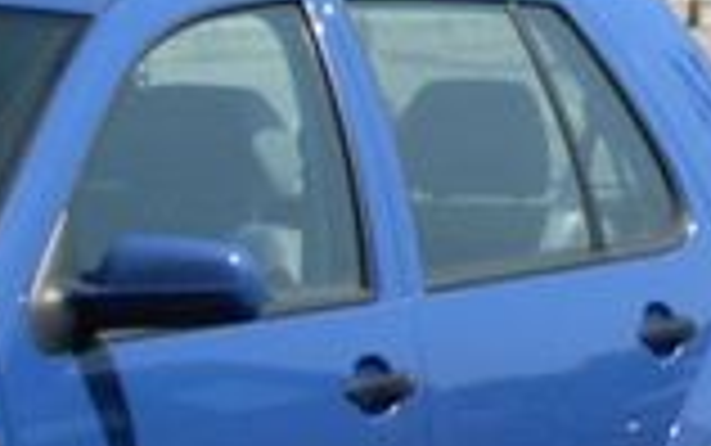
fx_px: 7601
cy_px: -347
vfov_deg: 3.3
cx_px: 864
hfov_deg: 5.3
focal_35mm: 392
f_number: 4.9
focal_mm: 24
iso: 100
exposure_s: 1/494
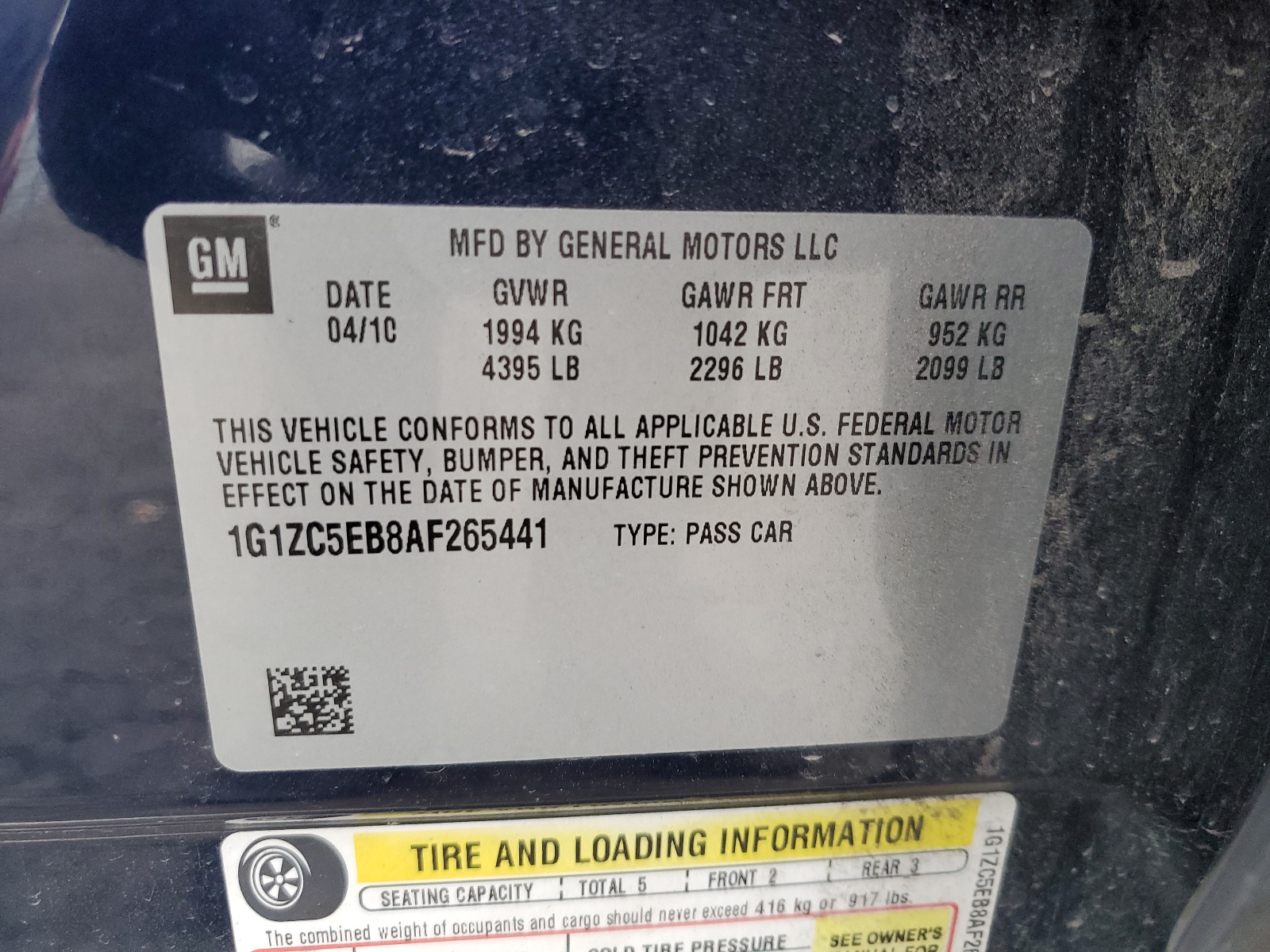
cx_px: 635
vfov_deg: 53.1
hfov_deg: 67.3
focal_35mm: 26
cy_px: 476
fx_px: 954
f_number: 1.5
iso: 96
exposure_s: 1/120
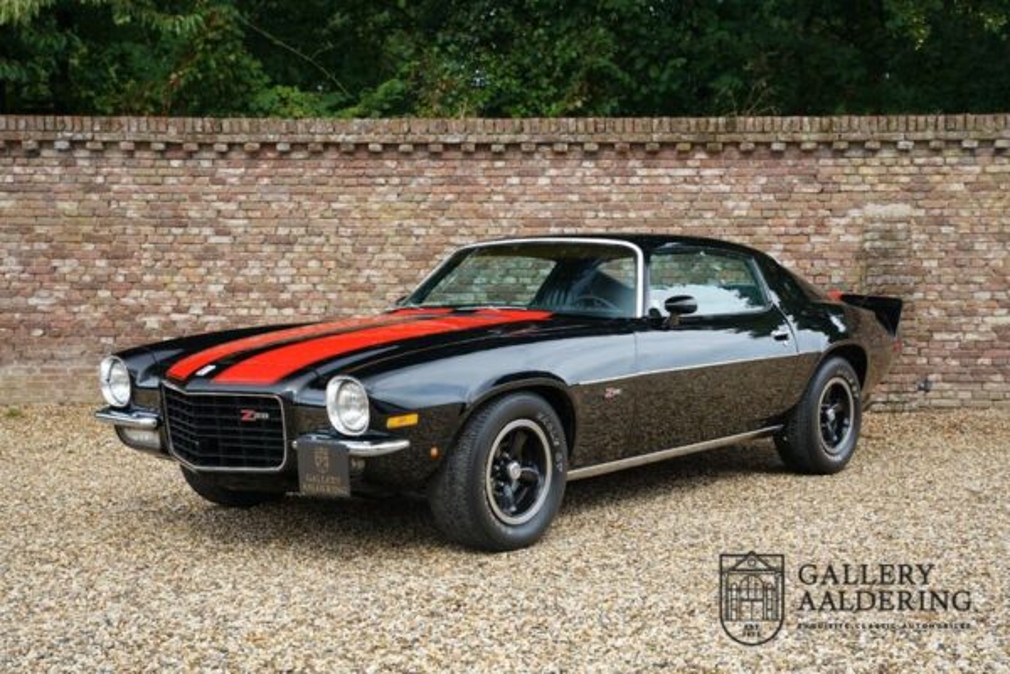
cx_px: 505
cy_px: 337
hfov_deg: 40.6
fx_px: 1366
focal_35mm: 49
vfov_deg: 27.7
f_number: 5.6
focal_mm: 48.7
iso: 100
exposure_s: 1/60
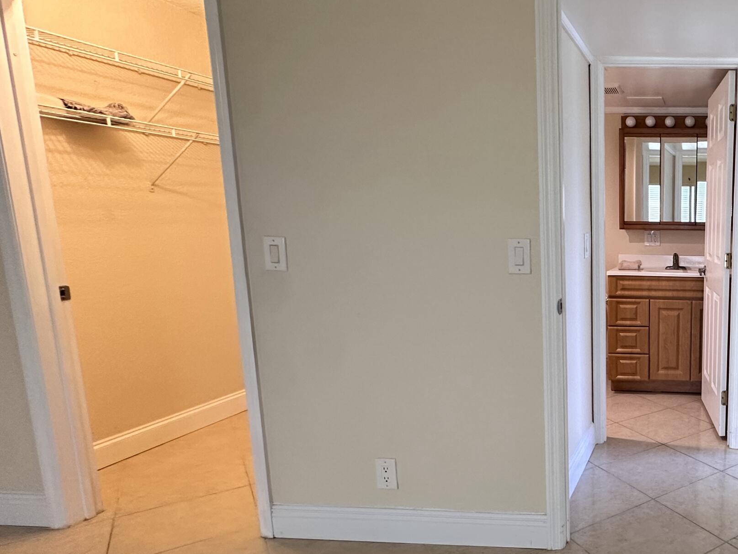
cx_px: 678
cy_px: 313
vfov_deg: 52.9
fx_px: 554
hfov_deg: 56.9
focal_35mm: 26
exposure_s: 1/60
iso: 200
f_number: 2.2
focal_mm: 2.22
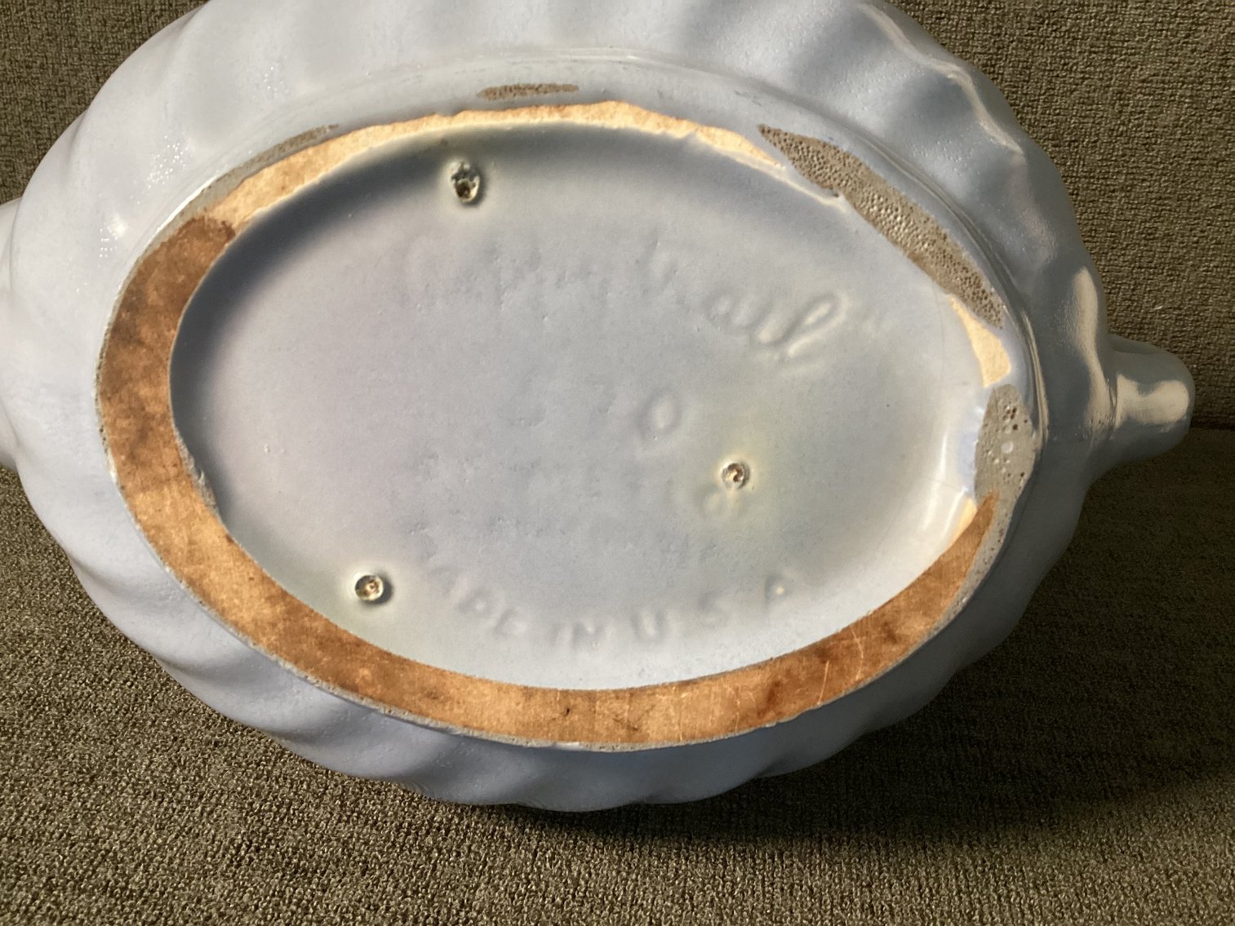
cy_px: 463
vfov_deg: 45.4
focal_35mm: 31
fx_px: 1106
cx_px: 618
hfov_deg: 58.3
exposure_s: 1/60
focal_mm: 3.3
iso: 250
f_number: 2.4
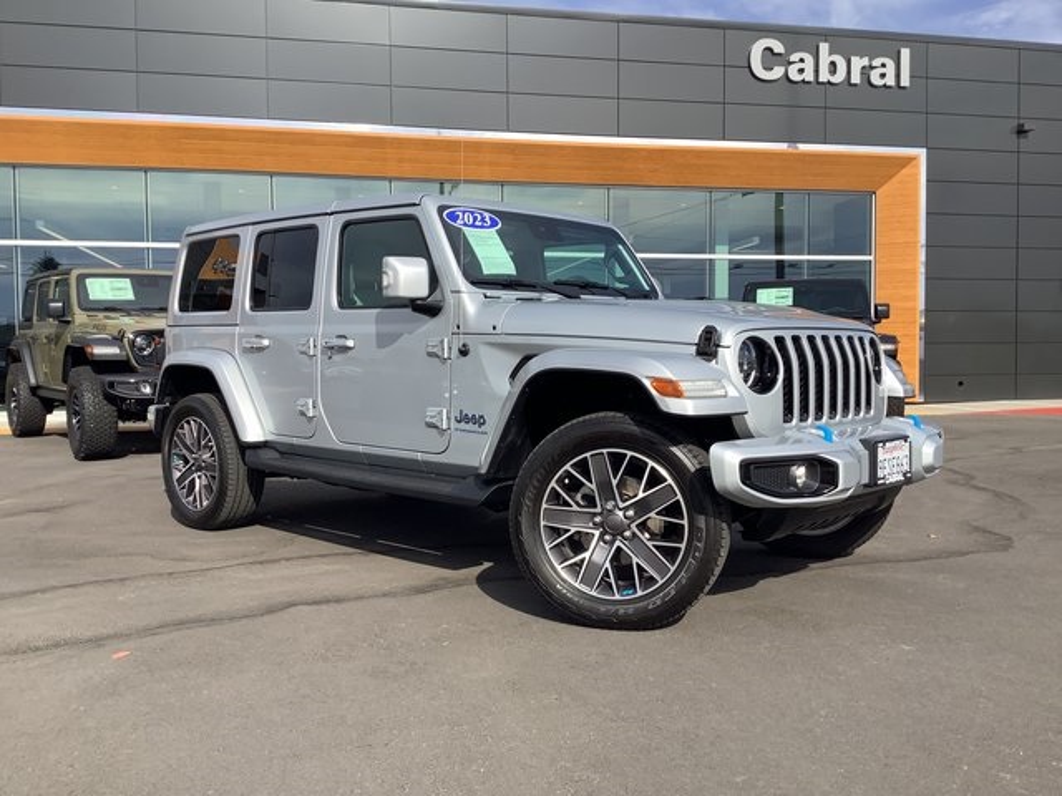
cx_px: 531
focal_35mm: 31
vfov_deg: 45.4
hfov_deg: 58.4
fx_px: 951
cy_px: 398
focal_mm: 3.3
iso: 25
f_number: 2.4
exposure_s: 1/1116
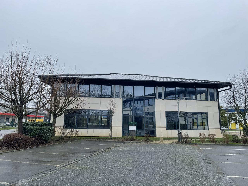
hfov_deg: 67.3
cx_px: 124
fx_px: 186
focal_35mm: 26
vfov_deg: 53.1
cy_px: 93
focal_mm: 4.2
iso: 32
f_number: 1.6
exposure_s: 1/831
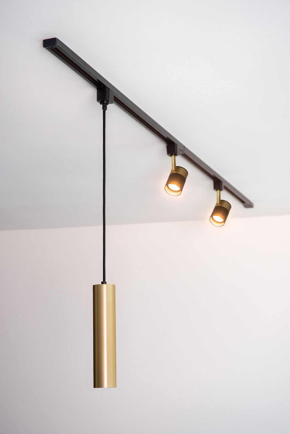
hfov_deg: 18.2
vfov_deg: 27.0
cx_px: 145
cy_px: 217
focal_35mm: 75
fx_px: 905
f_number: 7.1
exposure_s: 1/15
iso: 200
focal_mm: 75
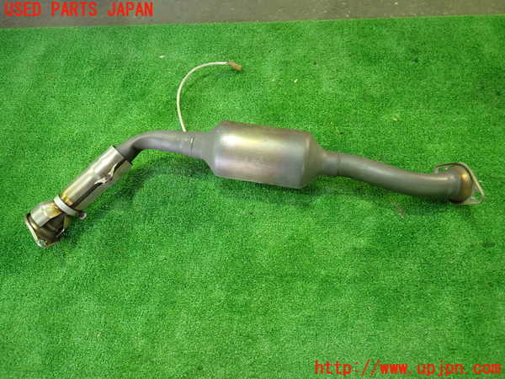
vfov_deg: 54.9
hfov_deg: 69.4
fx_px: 365
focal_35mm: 25
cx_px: 252
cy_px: 190
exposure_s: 1/30
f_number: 2
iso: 500
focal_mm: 4.5
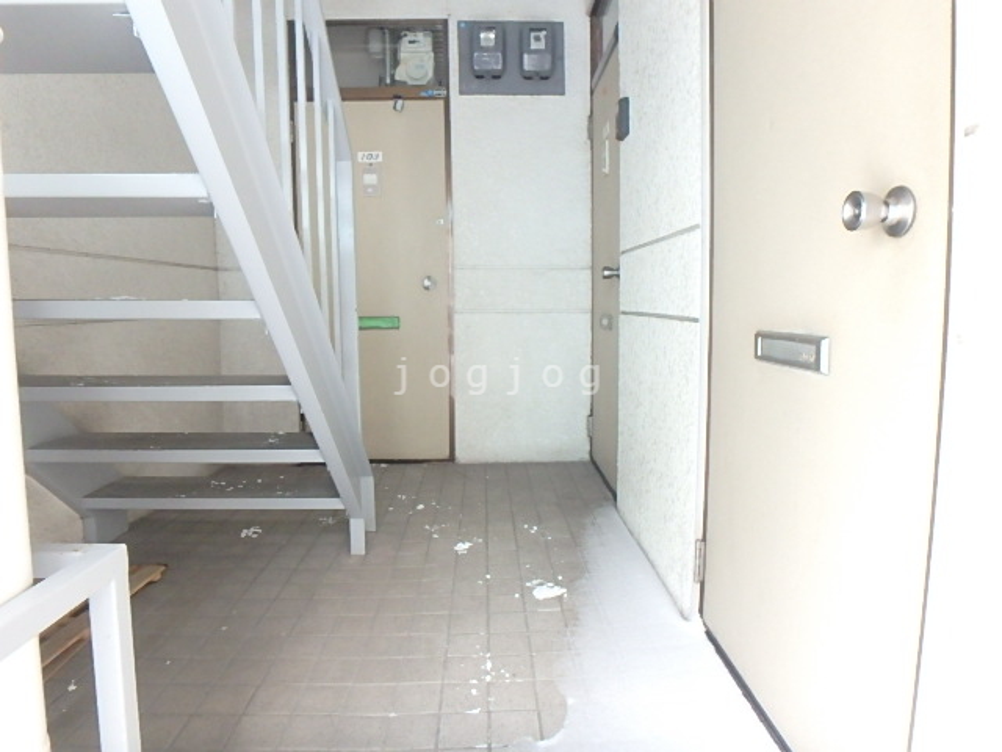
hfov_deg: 79.0
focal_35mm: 21
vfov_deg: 63.4
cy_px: 376
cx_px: 501
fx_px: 608
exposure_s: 1/50
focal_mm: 3.7
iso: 800
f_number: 3.5
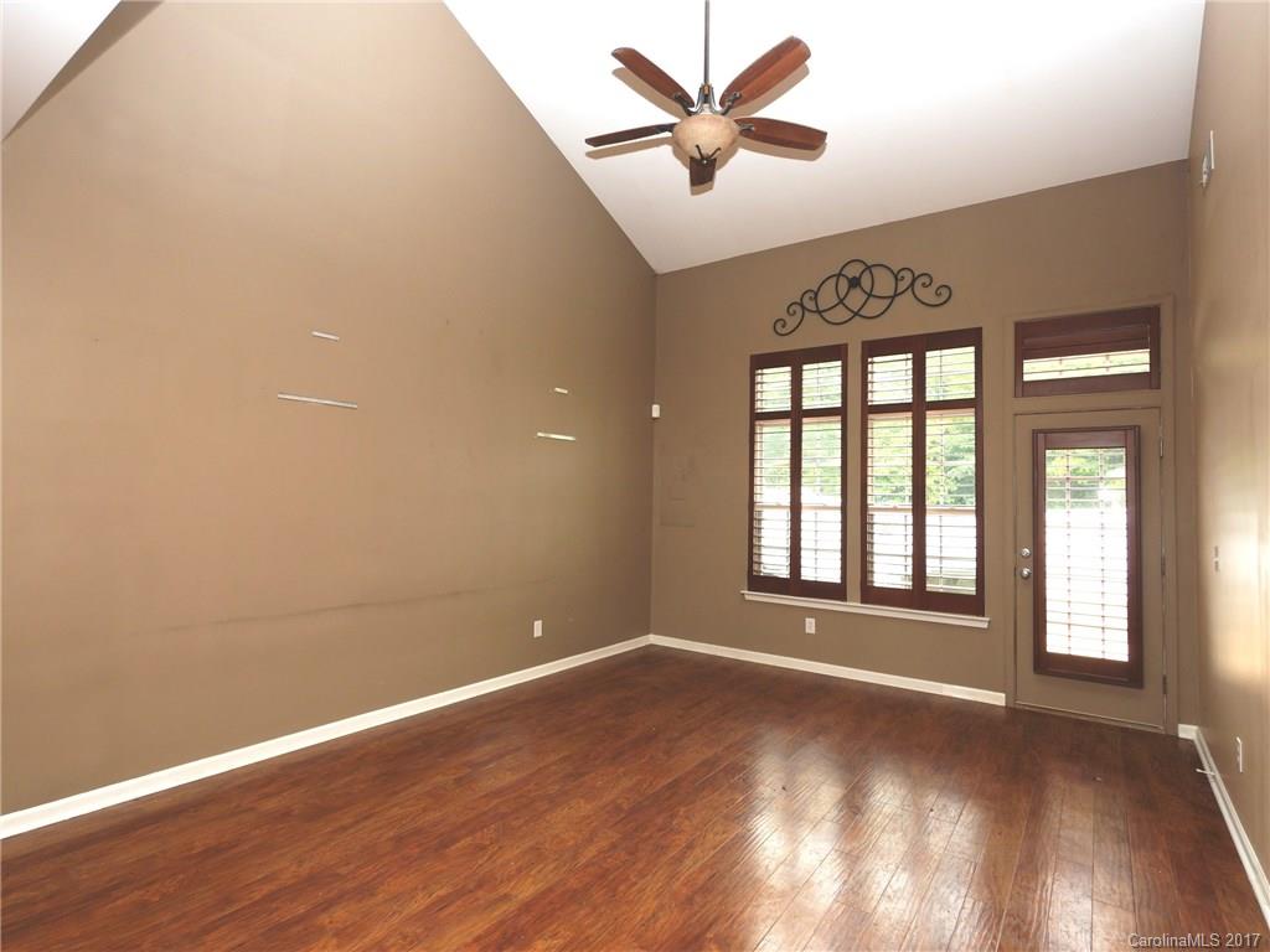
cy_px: 476
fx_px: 660
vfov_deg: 71.6
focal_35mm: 18
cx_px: 635
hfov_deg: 87.8
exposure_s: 1/60
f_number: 5.6
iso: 200
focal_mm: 9
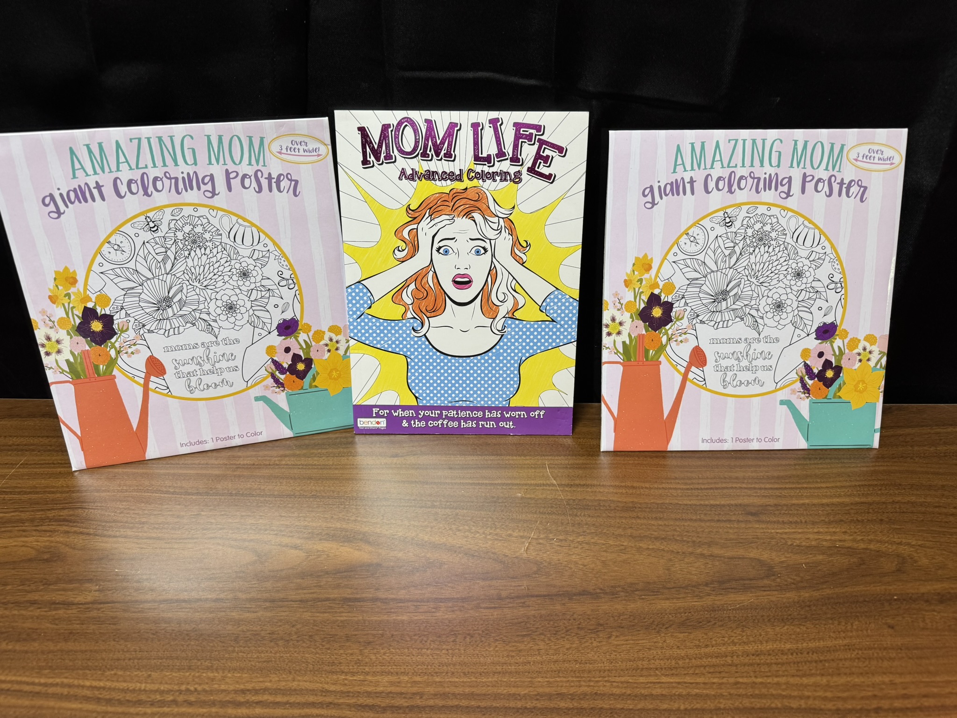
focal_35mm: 24
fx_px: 664
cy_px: 359
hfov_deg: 71.6
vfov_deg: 56.8
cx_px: 478
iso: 125
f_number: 1.78
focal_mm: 6.76
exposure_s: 1/120
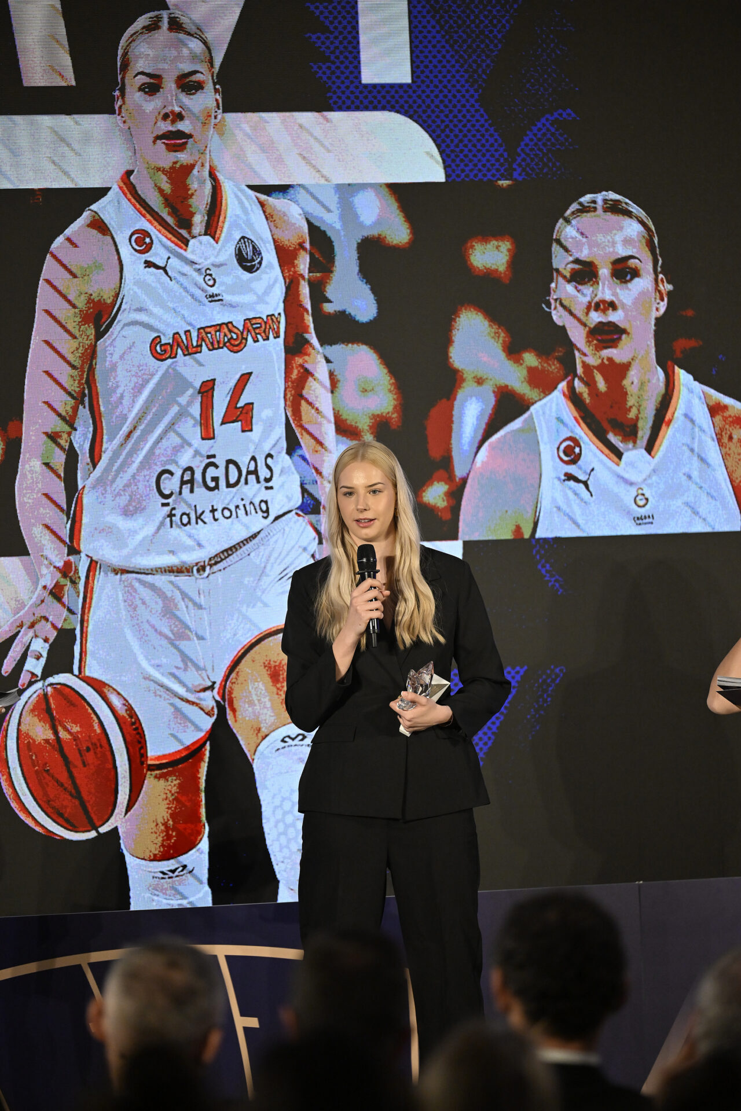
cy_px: 556
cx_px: 370
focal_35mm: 190
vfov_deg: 10.8
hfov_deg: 7.2
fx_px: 5866
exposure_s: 1/800
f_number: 2.8
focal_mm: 190
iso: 2000
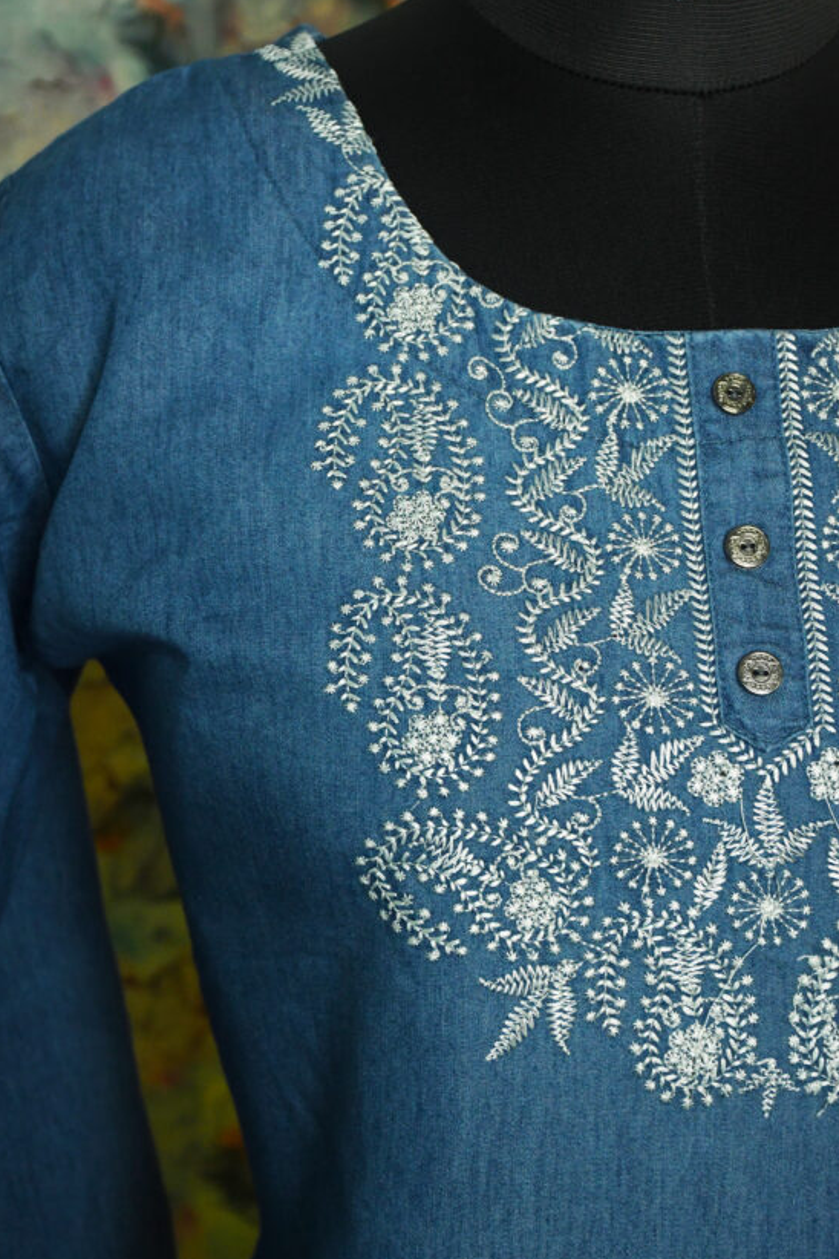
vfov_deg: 29.2
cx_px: 418
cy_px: 672
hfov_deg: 19.7
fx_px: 2412
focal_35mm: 69
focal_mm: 42
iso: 2000
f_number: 5.6
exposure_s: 1/200
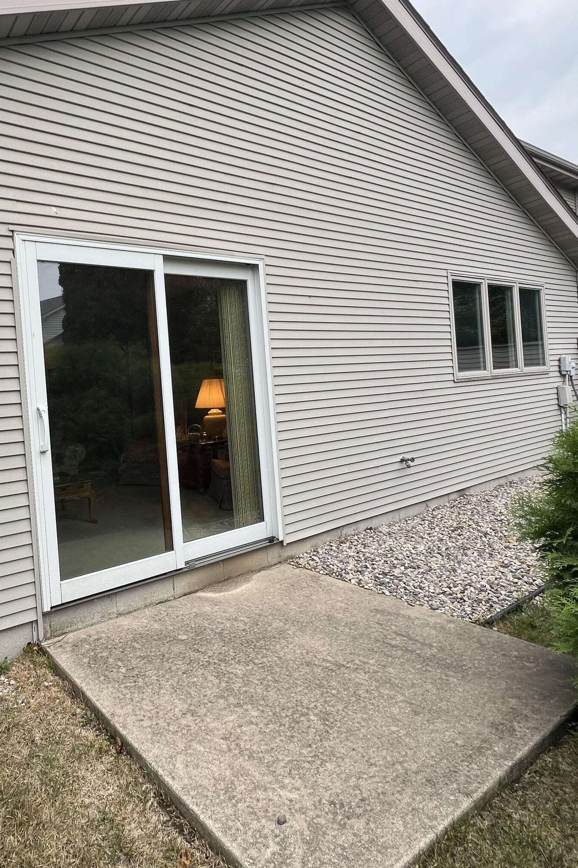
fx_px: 482
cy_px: 398
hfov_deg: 58.9
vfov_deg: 83.8
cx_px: 150
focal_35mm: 20
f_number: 1.8
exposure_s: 1/122
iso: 32
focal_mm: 1.57
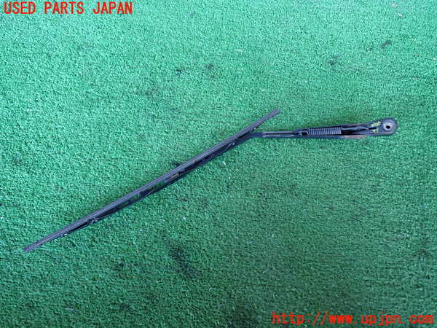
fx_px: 353
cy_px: 164
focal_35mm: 28
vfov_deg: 49.7
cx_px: 218
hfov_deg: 63.4
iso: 320
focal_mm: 5.05
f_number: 2.2
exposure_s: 1/30
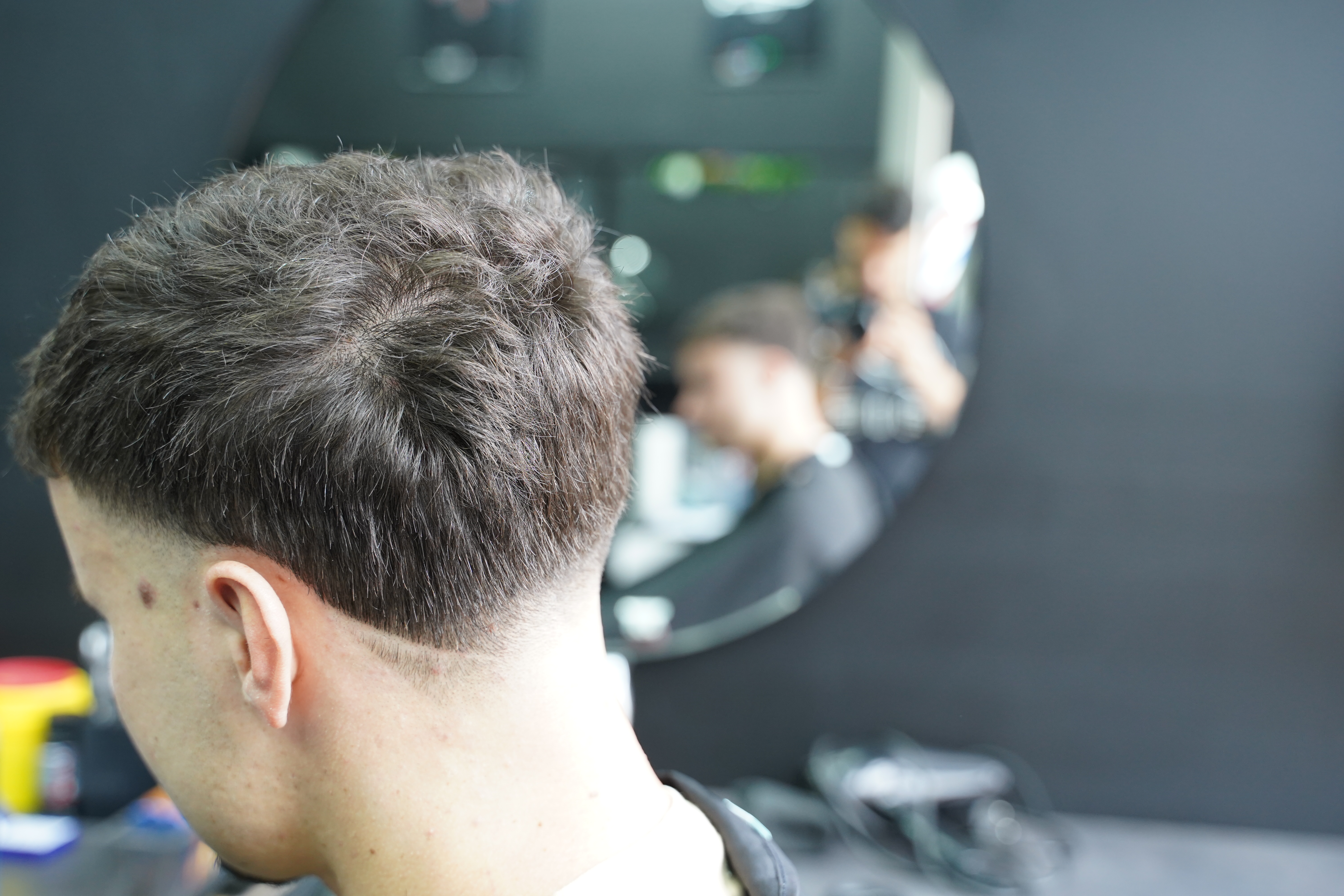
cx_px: 672
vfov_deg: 30.5
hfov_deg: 44.5
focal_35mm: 44
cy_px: 448
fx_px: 1643
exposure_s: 1/160
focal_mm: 44
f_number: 3.5
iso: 1600
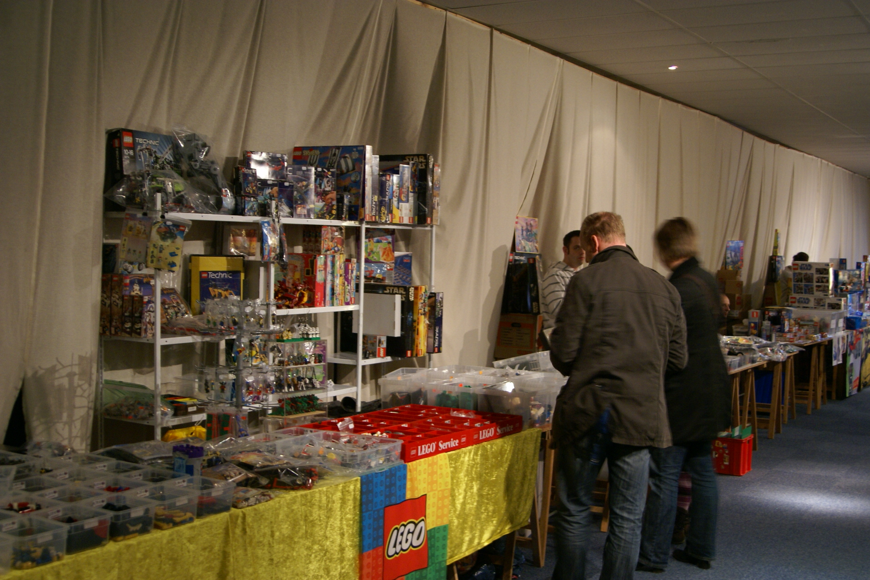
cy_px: 290
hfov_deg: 46.4
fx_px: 1015
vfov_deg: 31.9
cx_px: 435
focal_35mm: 42
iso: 400
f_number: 4
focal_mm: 28
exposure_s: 1/8
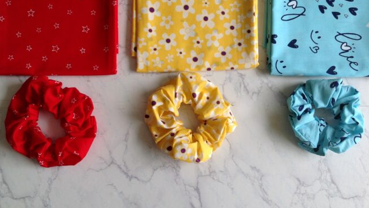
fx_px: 382
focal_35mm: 39
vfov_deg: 30.4
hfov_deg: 51.6
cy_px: 108
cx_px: 182
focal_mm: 4.28
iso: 50
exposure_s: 1/244
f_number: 2.4
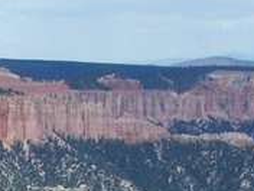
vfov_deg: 6.7
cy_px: 347
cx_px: -183
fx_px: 1585
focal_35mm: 216
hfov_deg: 8.8
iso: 80
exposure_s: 1/640
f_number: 4
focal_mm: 6.3
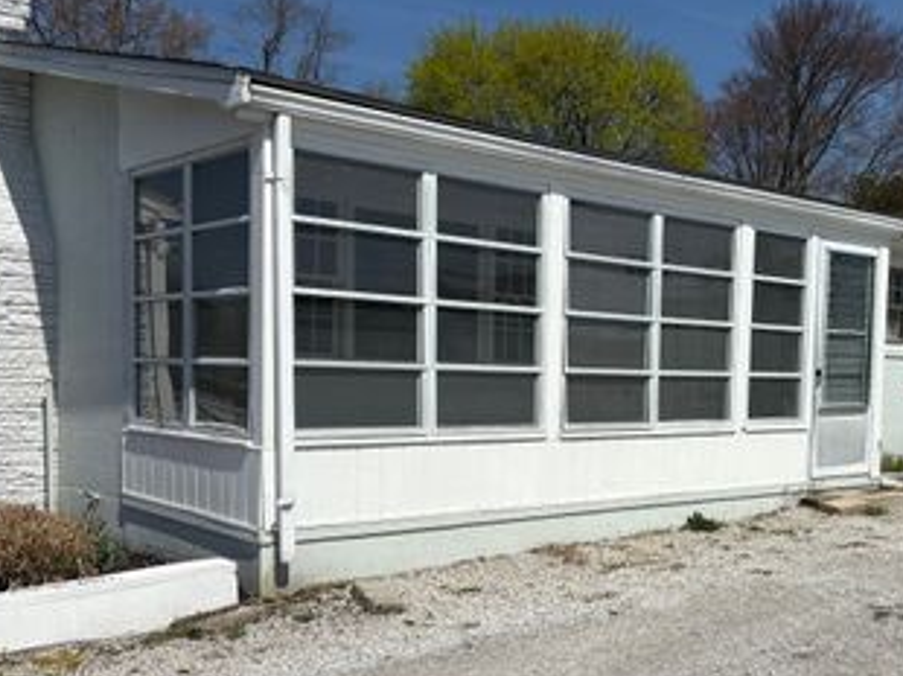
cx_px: 594
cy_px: 439
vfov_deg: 34.1
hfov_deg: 44.2
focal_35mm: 42
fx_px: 1095
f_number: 1.6
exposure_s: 1/11905
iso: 50
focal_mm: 5.96
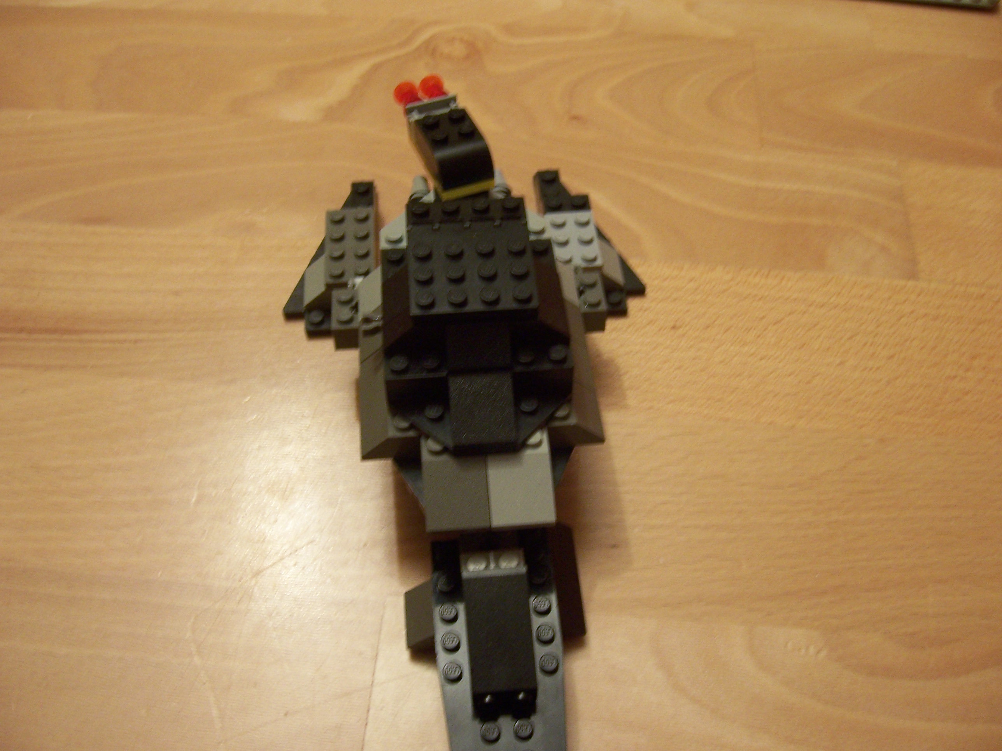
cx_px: 501
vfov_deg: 39.7
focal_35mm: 36
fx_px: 1042
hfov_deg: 51.4
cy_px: 376
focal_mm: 6.2
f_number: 2.8
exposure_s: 1/15
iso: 160
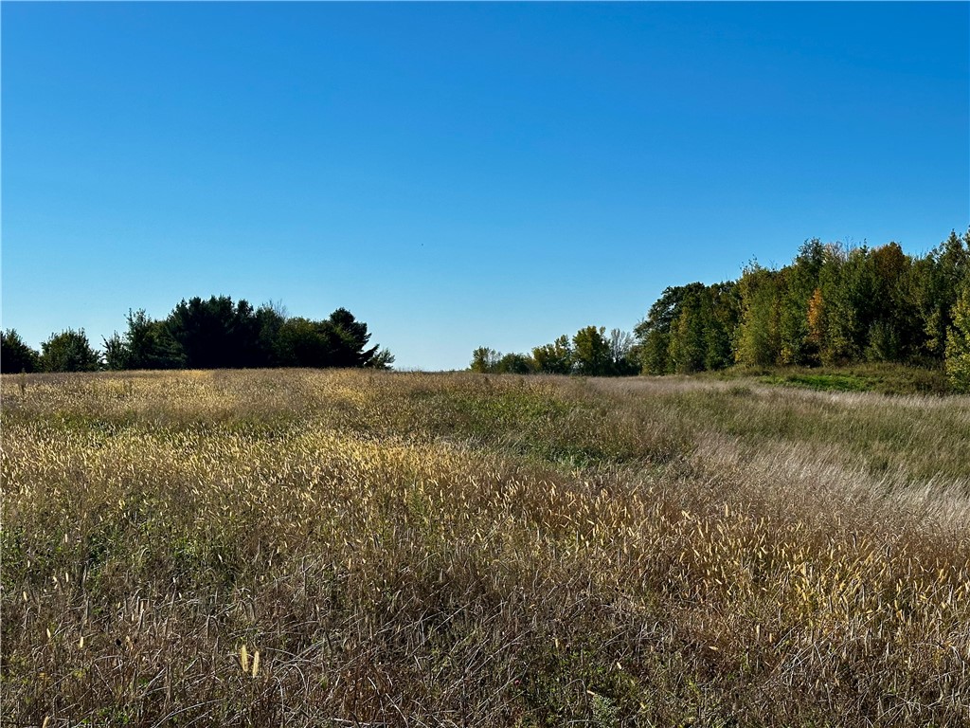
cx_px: 485
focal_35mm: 48
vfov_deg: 30.3
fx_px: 1345
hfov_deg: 39.7
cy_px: 364
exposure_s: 1/6623
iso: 64
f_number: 1.78
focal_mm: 6.86
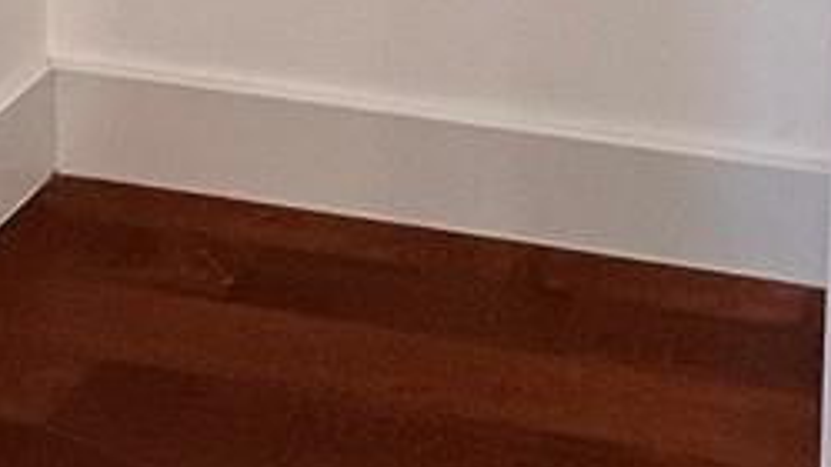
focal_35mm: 91
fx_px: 2005
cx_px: 714
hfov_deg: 22.9
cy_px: -761
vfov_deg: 10.7
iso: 125
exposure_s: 1/120
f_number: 1.8
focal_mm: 1.57
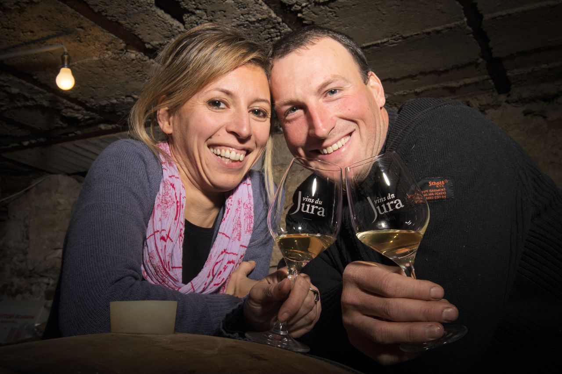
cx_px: 281
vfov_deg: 35.0
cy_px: 187
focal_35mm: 38
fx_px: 593
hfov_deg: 50.7
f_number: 16
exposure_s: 1/250
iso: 400
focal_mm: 38
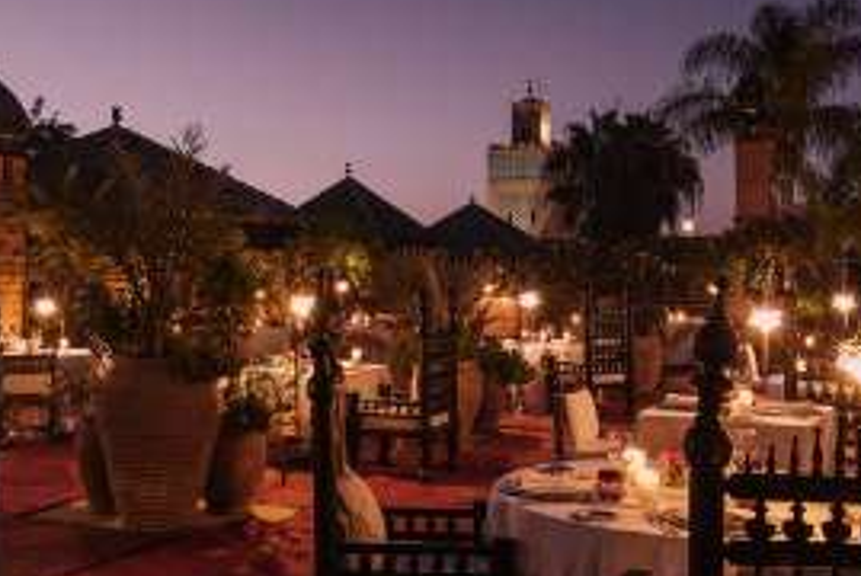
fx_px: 982
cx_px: 346
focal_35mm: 41
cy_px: 102
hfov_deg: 47.1
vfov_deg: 31.7
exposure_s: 6
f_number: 11
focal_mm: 23
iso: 280
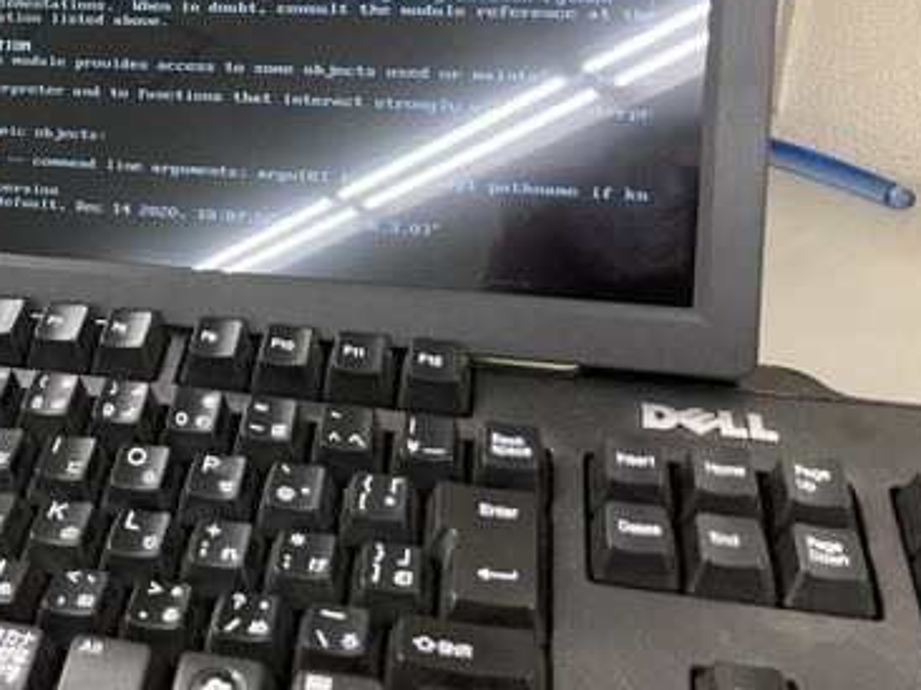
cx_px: 131
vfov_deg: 29.2
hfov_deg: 37.0
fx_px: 1303
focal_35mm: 49
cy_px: 166
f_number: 1.8
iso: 160
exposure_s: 1/60
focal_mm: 3.99
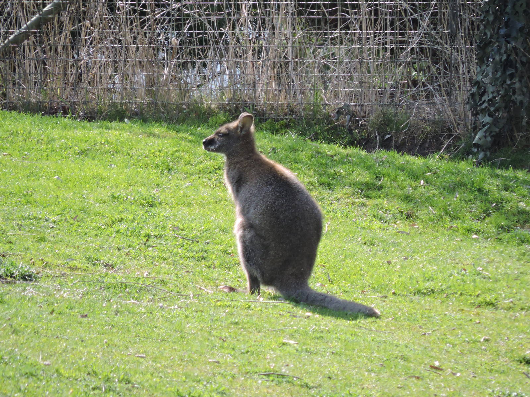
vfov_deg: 1.5
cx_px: 265
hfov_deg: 2.0
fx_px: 15311
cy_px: 198
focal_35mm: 1000
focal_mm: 180
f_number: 5.9
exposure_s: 1/500
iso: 400
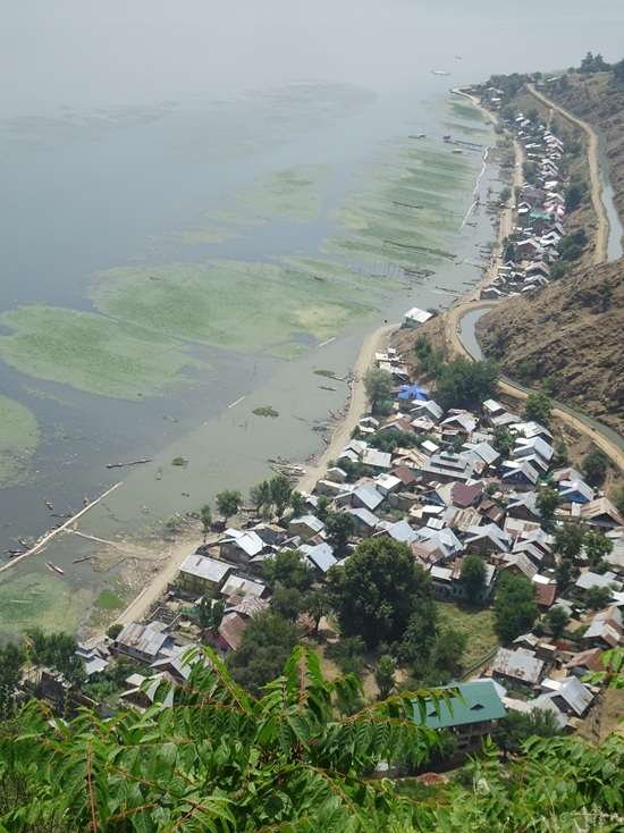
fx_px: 1539
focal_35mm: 64
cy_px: 416
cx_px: 312
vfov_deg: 30.3
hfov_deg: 22.9
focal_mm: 10.95
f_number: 4.5
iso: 80
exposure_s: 1/500
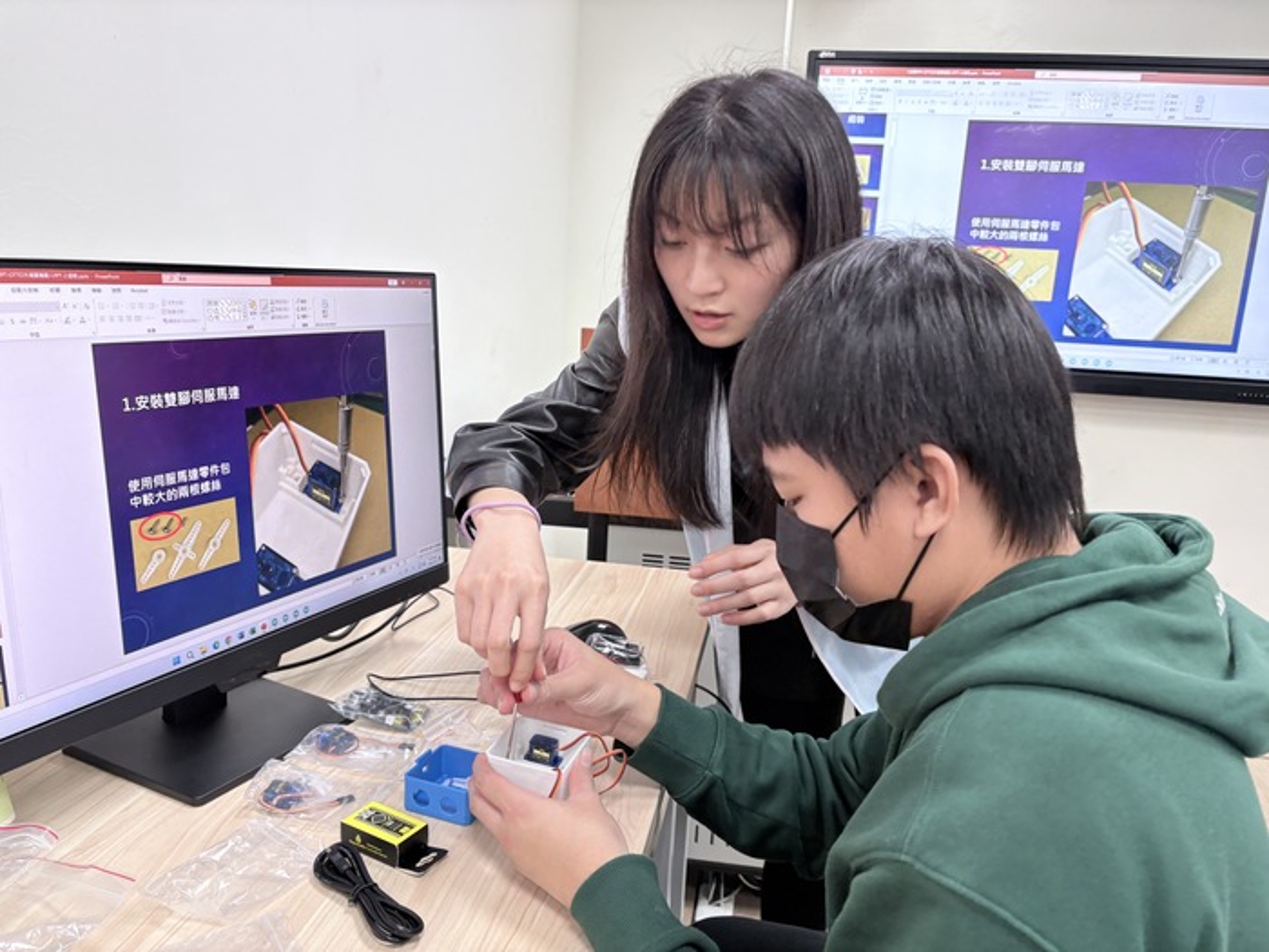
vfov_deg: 53.1
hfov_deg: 67.3
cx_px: 634
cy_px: 476
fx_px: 953
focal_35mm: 26
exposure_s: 1/60
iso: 100
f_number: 1.6
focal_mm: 5.96
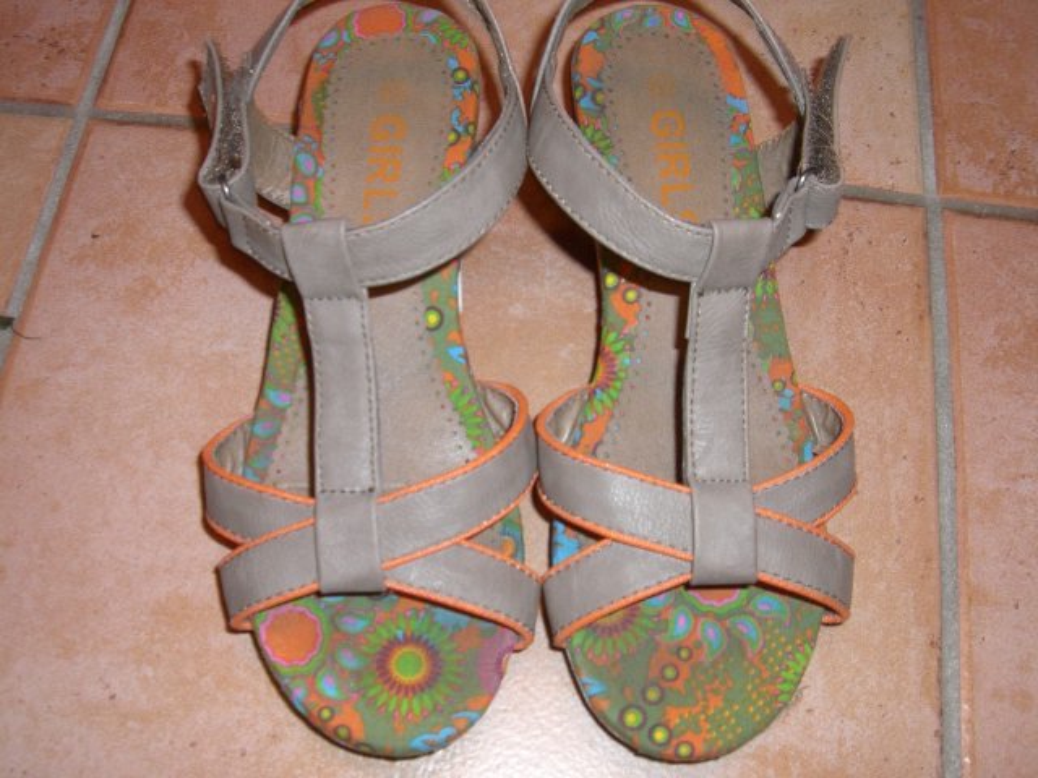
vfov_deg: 37.7
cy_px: 389
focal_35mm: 38
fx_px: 1139
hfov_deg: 49.0
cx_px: 519
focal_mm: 6.2
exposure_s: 1/60
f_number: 2.7
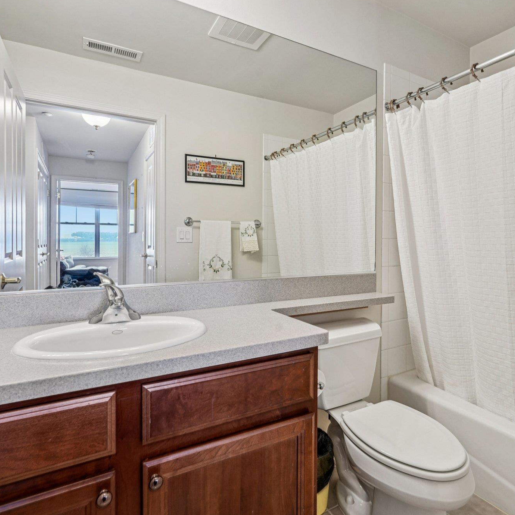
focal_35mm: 21
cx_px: 297
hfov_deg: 71.7
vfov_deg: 72.1
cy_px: 253
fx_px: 353
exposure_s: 1/13
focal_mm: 16
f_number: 8
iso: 400
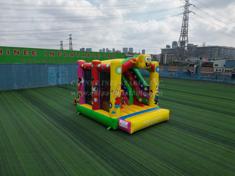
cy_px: 88
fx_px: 163
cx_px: 118
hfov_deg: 71.6
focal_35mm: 24
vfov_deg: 56.8
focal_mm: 6.72
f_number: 1.7
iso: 110
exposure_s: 1/4000
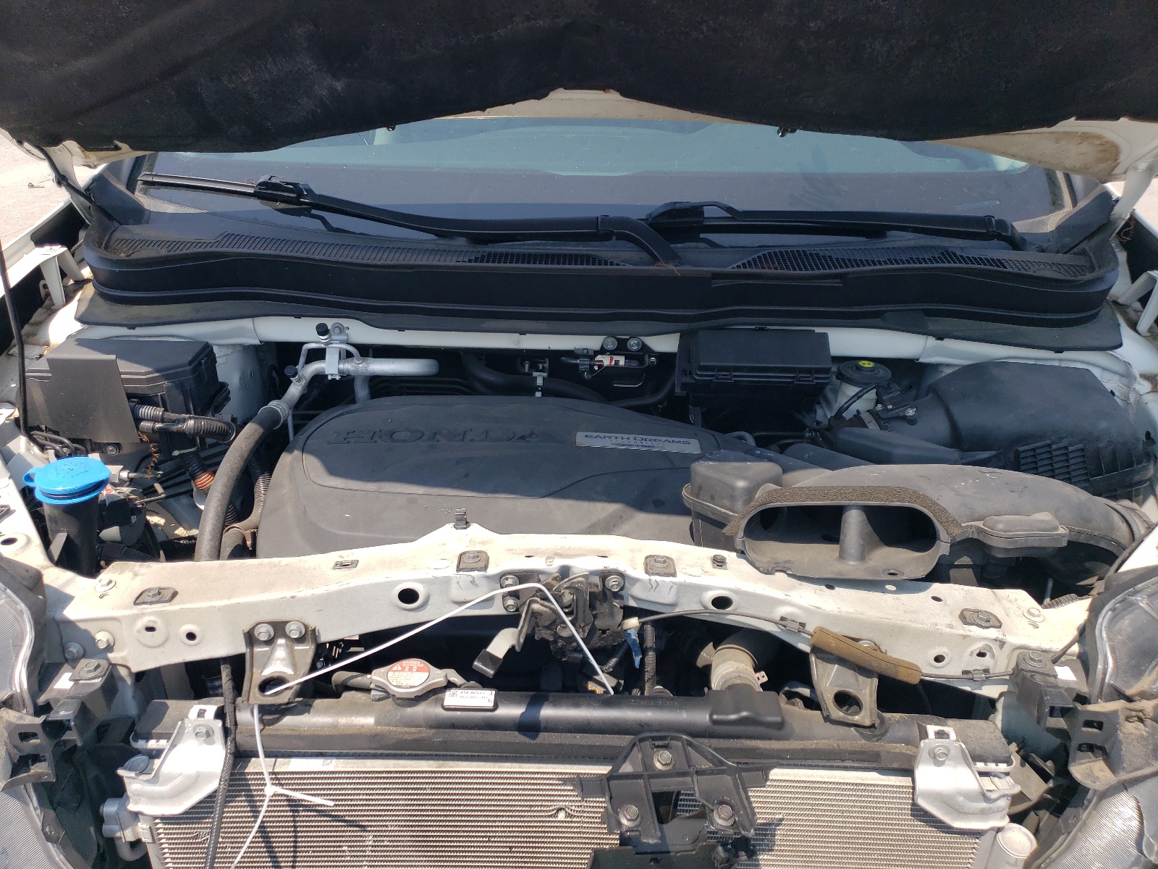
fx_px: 870
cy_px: 434
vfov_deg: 53.1
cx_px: 579
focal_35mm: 26
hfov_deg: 67.3
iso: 50
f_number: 1.5
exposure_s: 1/2000
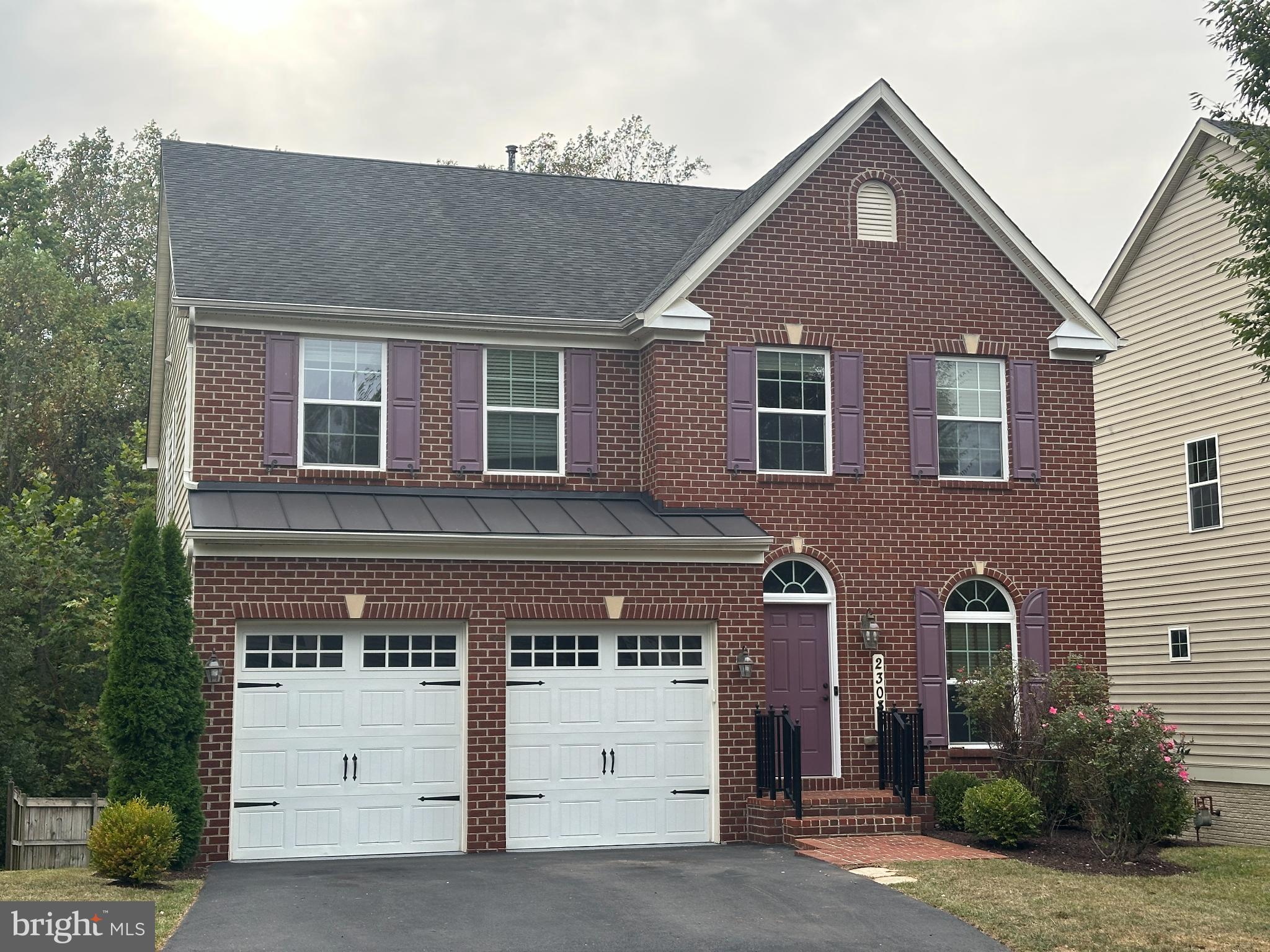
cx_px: 635
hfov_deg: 39.7
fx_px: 1761
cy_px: 476
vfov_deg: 30.3
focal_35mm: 48
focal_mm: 6.86
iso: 64
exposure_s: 1/638
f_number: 1.78
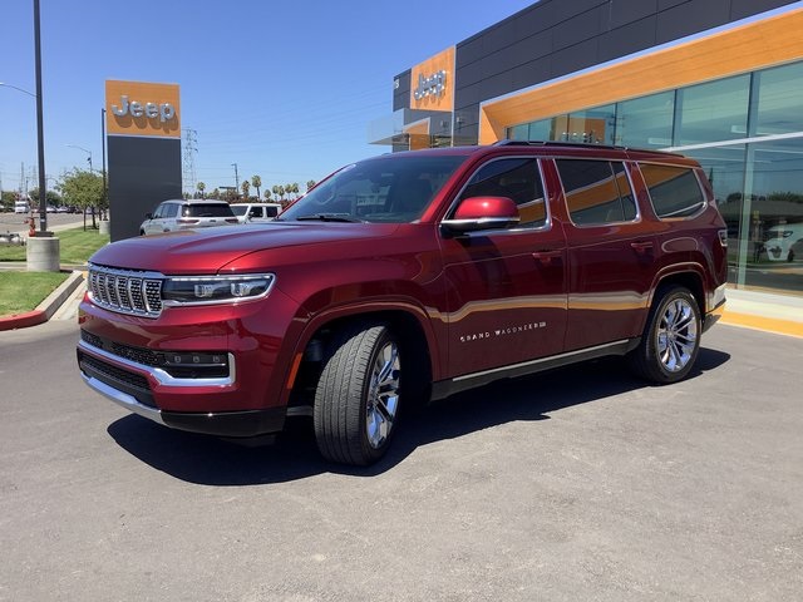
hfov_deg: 58.4
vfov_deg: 45.4
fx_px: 719
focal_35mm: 31
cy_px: 301
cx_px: 402
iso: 25
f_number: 2.4
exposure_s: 1/684
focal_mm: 3.3
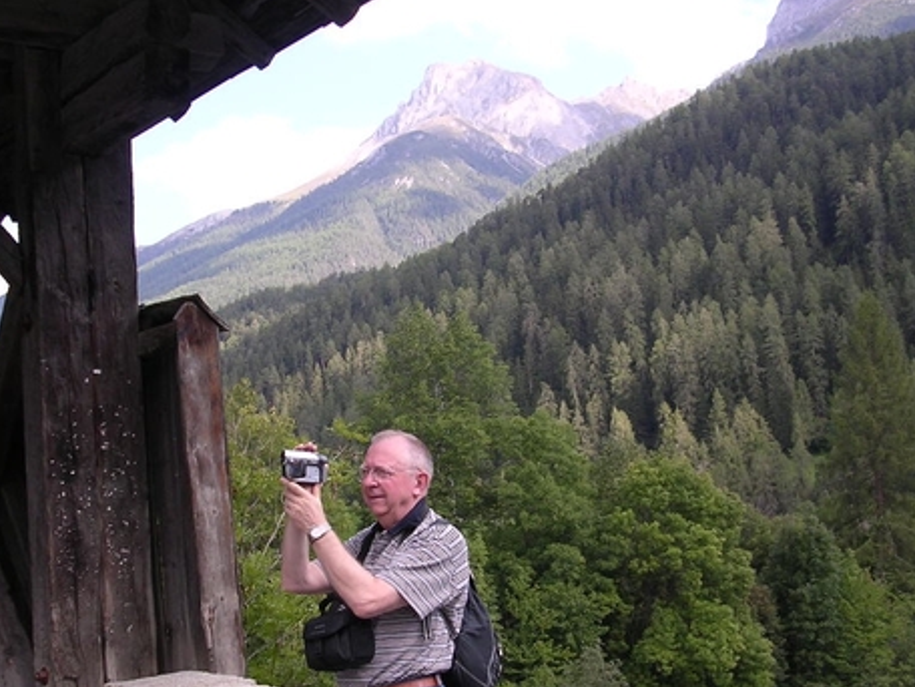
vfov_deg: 29.0
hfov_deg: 38.2
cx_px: 417
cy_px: 432
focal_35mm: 50
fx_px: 1322
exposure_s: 1/278
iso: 100
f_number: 2.8
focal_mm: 5.8
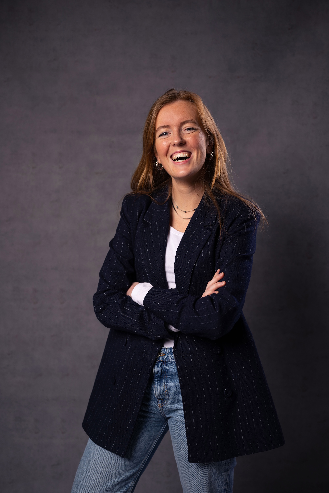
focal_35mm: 50
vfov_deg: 39.6
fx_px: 685
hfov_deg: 27.0
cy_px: 246
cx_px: 164
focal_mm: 50
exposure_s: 1/200
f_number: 3.2
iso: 64
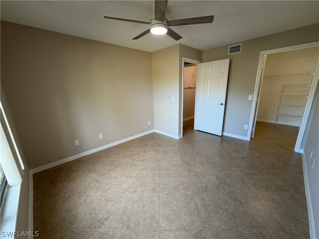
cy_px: 120
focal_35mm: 14
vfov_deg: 85.7
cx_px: 160
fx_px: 129
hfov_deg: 102.1
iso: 64
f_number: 2.2
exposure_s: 1/62
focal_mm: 2.22
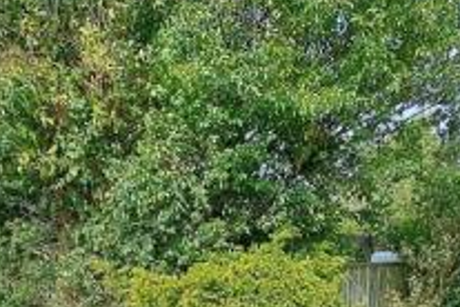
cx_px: 277
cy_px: 453
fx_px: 486
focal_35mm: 38
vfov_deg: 26.3
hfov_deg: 50.4
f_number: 2.2
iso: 50
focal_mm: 1.74
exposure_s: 1/1110
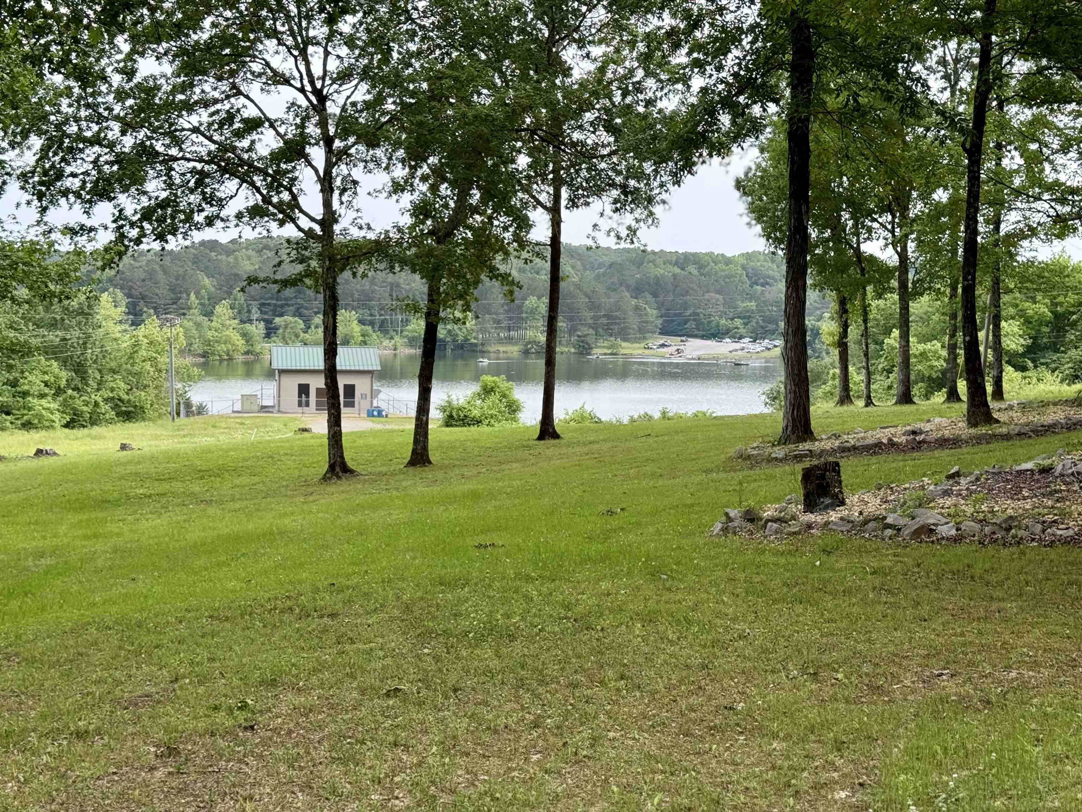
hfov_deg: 39.7
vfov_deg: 30.3
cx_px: 541
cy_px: 406
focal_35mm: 48
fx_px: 1500
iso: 100
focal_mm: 6.76
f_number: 1.78
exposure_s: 1/885
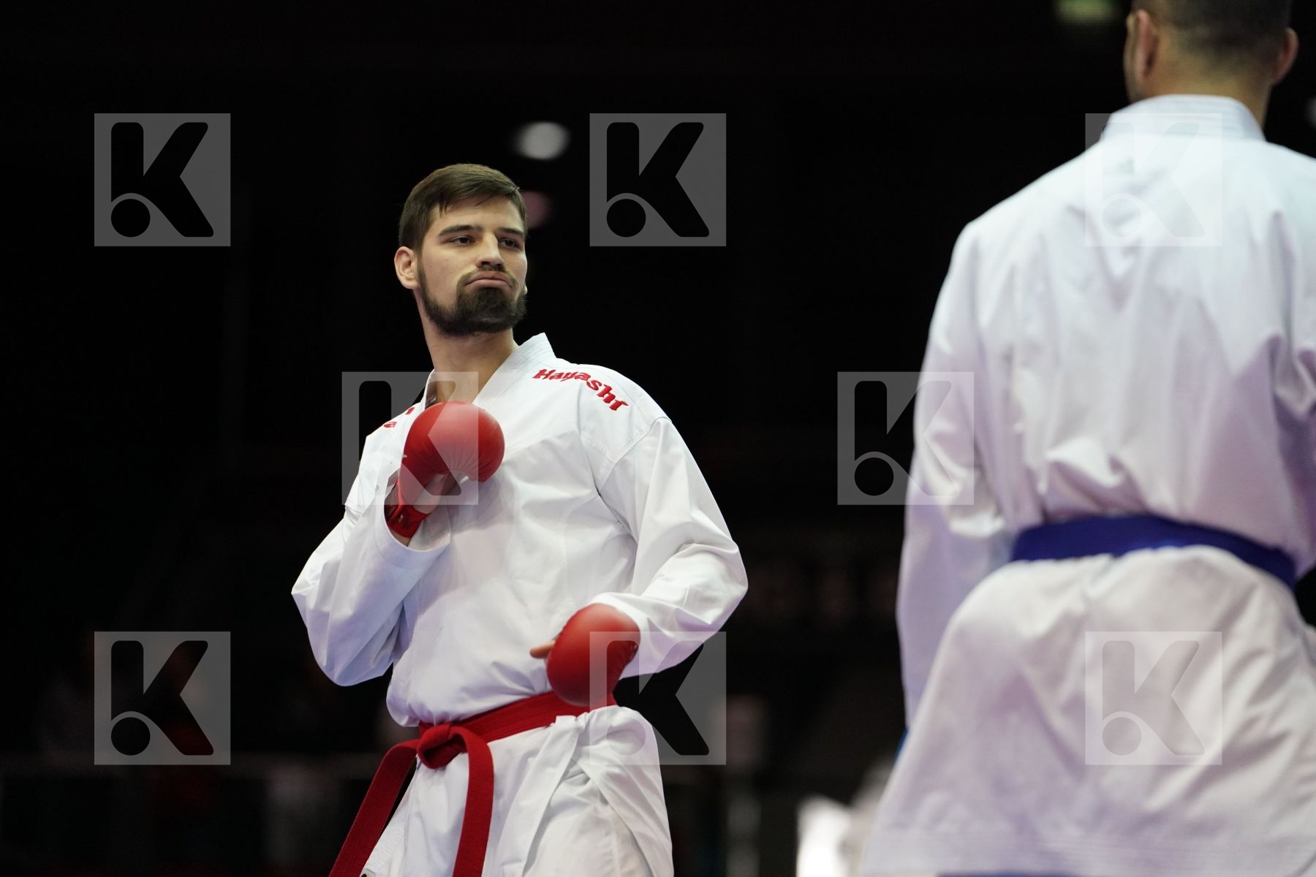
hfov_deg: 10.3
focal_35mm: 200
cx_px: 658
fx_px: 7311
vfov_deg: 6.9
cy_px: 438
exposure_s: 1/1000
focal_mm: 200
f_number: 2.8
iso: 3200
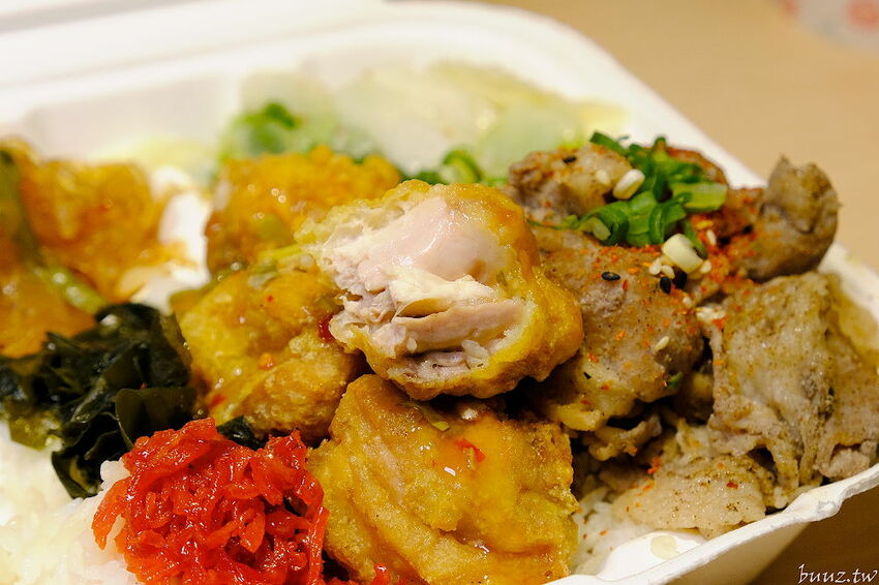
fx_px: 1367
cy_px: 292
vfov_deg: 24.2
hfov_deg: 35.7
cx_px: 440
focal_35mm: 56
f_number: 5.6
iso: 1250
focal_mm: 37.4
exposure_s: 1/200
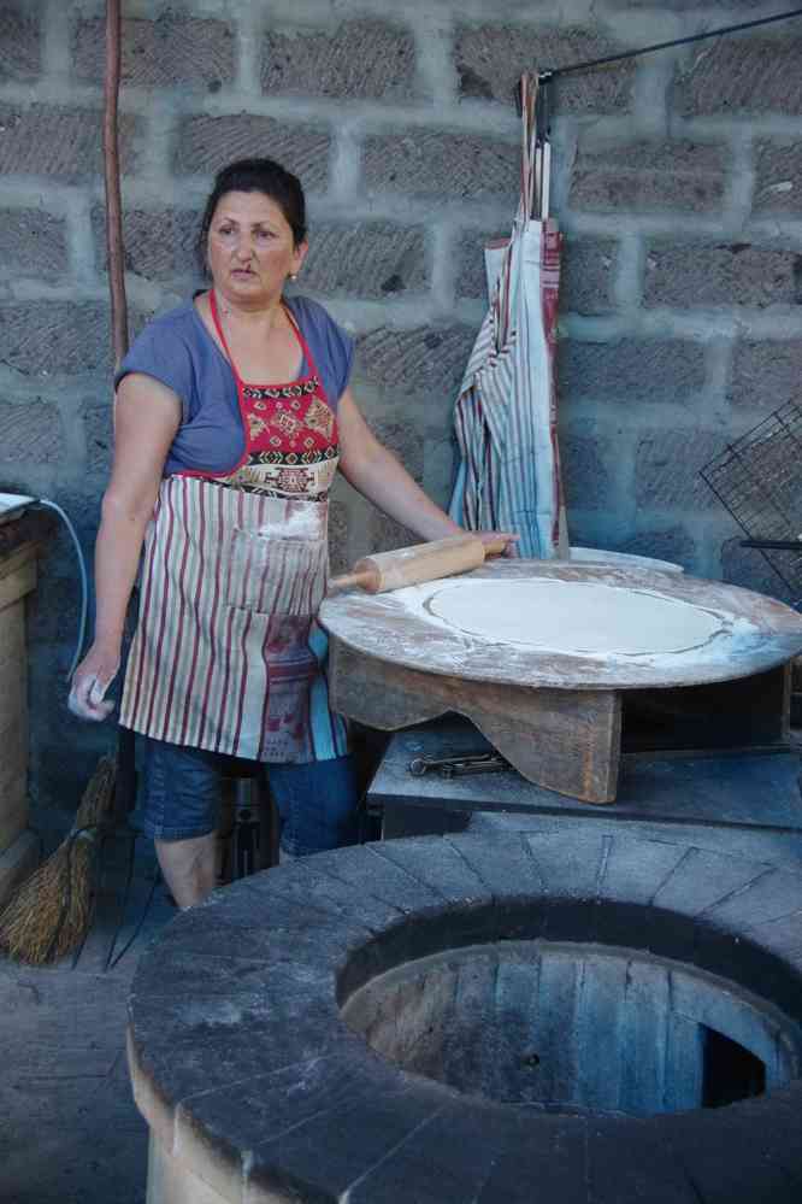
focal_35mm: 52
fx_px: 1754
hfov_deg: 25.8
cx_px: 401
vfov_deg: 37.9
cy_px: 602
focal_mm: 35
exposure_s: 1/25
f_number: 4
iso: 3200
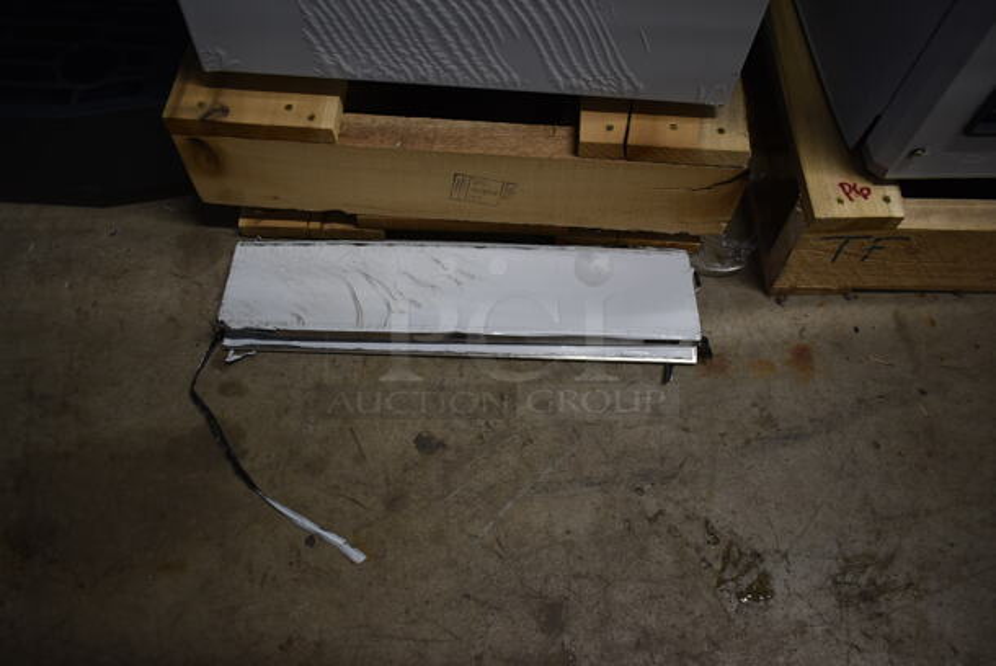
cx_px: 498
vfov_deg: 48.0
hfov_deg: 67.3
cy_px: 333
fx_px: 748
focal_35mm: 27
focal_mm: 18
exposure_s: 1/30
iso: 320
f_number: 3.5
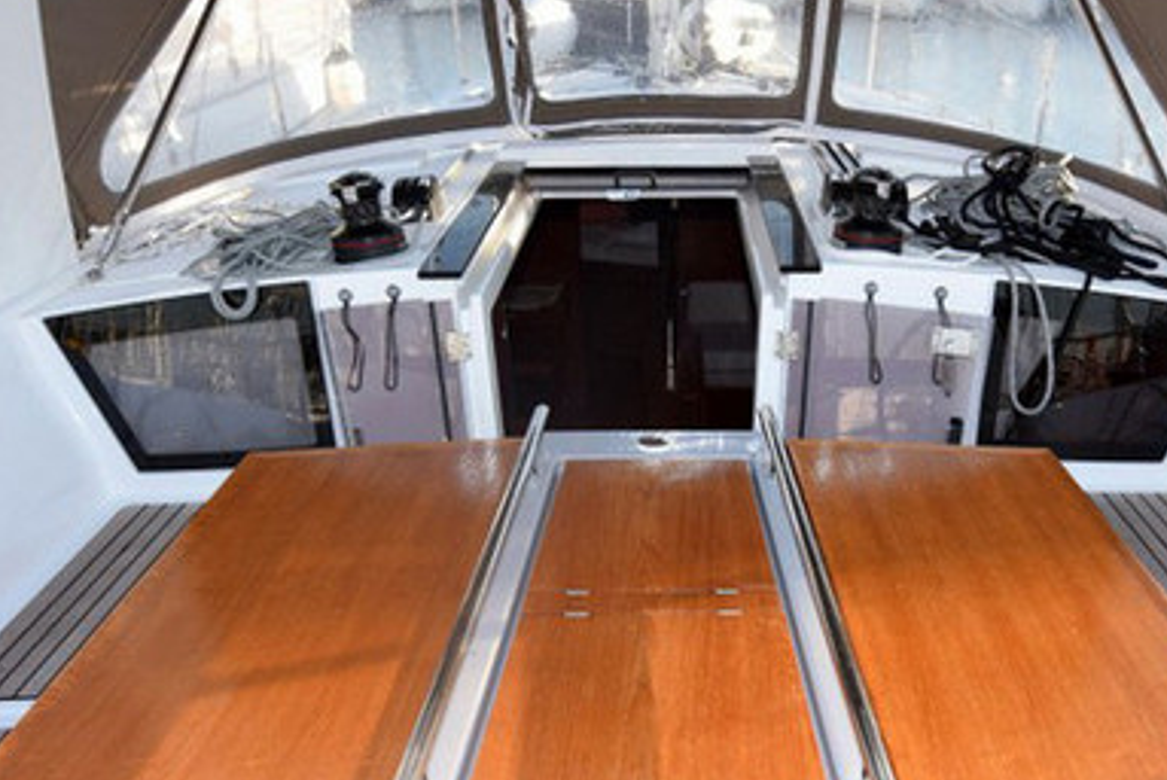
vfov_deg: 38.2
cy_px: 562
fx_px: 1103
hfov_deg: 55.0
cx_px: 743
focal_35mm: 34
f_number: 5.6
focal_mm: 14
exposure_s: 1/125
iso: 100
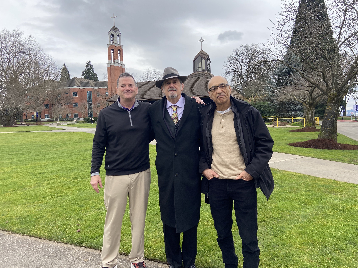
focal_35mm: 26
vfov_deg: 53.1
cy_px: 134
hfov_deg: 67.3
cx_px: 179
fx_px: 269
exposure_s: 1/510
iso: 32
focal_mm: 4.25
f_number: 1.8
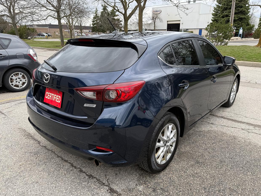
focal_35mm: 25
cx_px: 131
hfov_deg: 69.4
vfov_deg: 54.9
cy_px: 100
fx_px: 189
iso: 80
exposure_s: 1/535
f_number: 1.78
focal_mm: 6.76
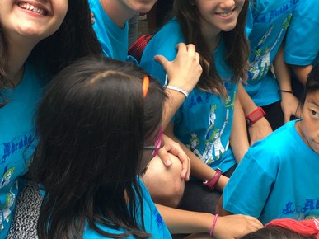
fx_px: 553
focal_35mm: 60
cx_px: 126
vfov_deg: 24.2
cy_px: 66
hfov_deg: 32.1
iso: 25
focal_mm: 4.15
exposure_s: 1/100
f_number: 2.2
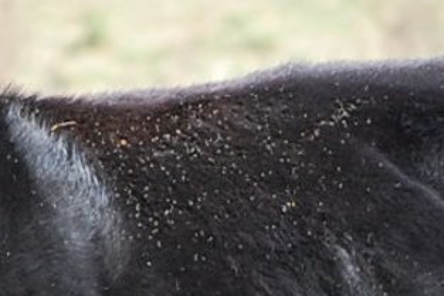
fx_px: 12104
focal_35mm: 981
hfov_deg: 2.1
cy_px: 512
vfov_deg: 1.4
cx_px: 280
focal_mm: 120
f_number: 5
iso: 400
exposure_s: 1/400
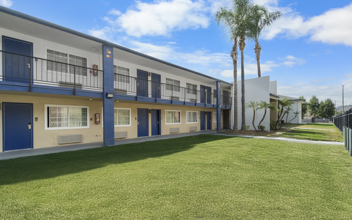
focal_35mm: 16
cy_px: 116
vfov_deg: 71.2
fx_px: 154
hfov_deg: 97.8
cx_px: 178
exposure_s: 1/250
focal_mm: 10
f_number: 11
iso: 400
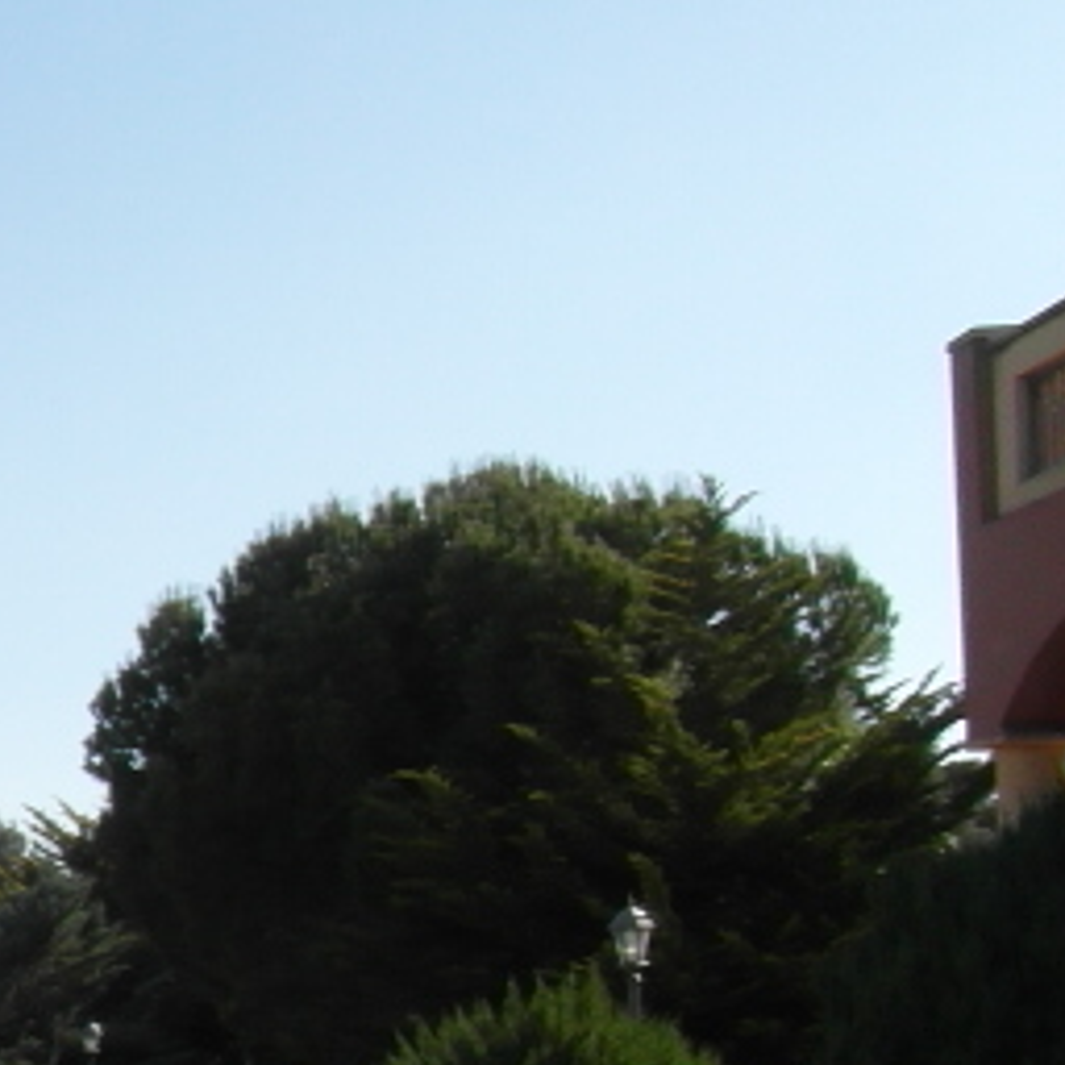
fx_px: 2959
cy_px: 894
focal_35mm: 85
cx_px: -1040
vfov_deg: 20.1
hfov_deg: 16.1
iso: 80
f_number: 5.8
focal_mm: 4
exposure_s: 1/250
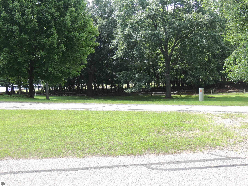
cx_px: 124
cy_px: 93
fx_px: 308
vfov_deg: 33.6
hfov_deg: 43.9
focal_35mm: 43
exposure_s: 1/200
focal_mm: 7.6
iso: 100
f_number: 3.4
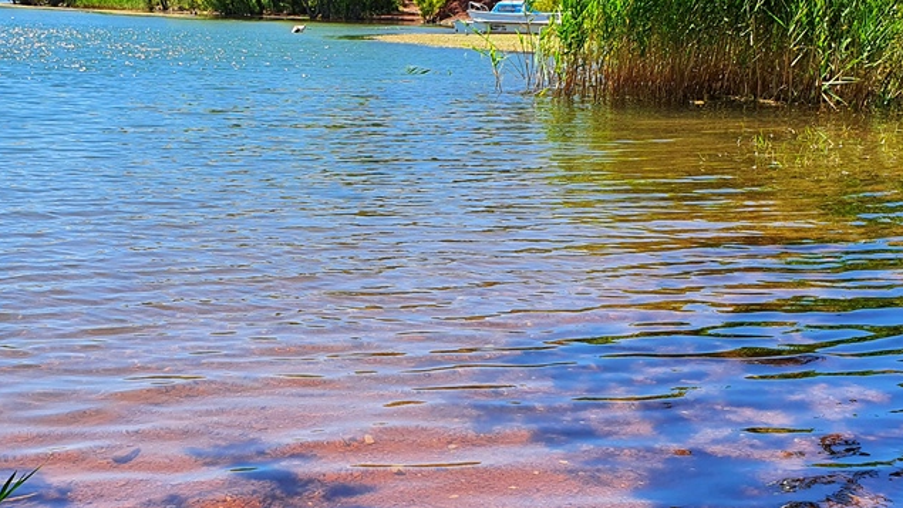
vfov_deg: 22.2
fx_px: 1293
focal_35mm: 54
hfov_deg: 38.4
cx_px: 363
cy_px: 218
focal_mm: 4.32
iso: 50
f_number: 2.4
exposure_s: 1/1060
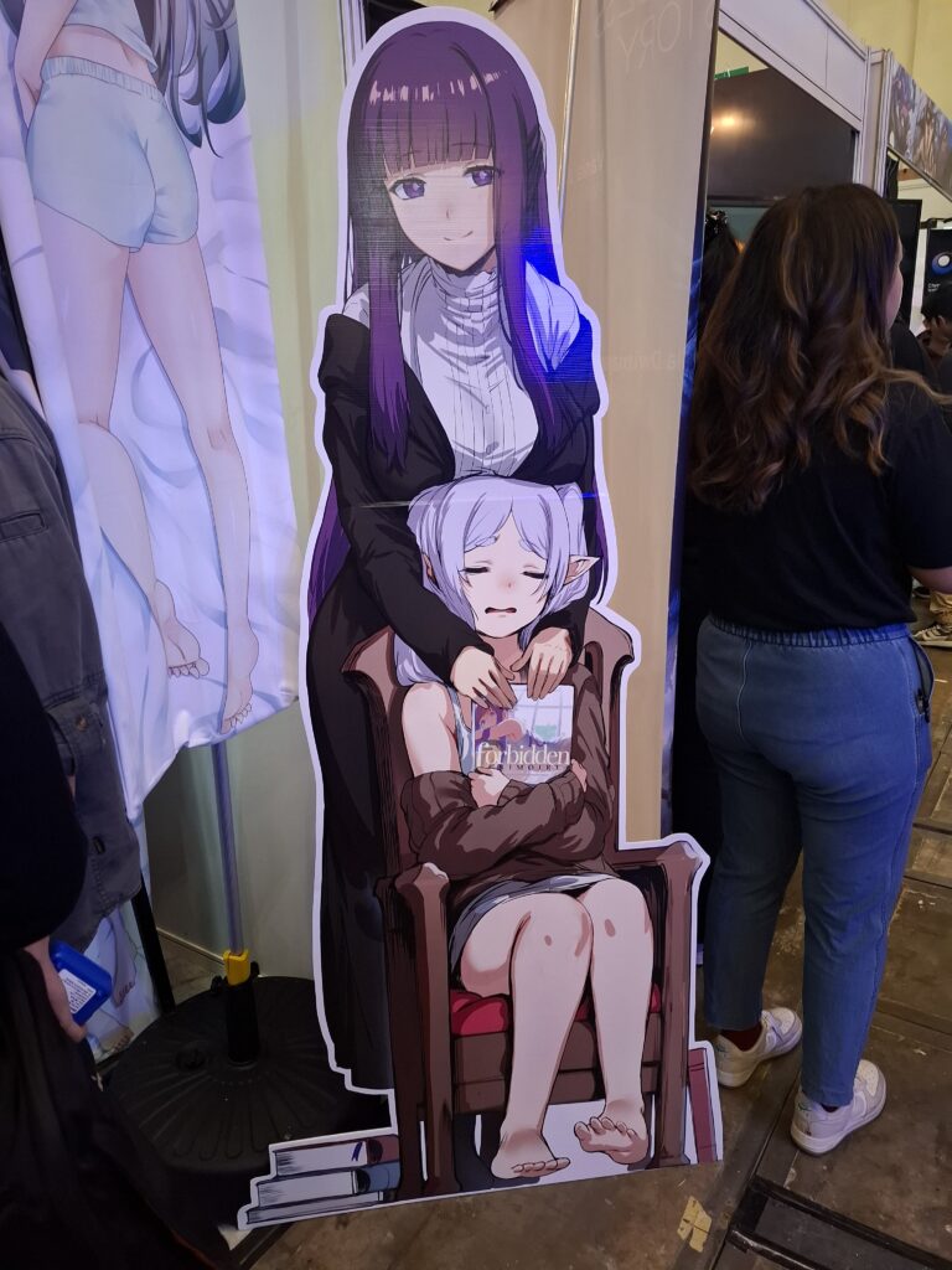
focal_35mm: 23
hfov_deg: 58.9
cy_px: 635
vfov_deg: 73.9
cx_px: 476
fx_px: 843
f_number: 1.8
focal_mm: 5.54
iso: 320
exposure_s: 1/50
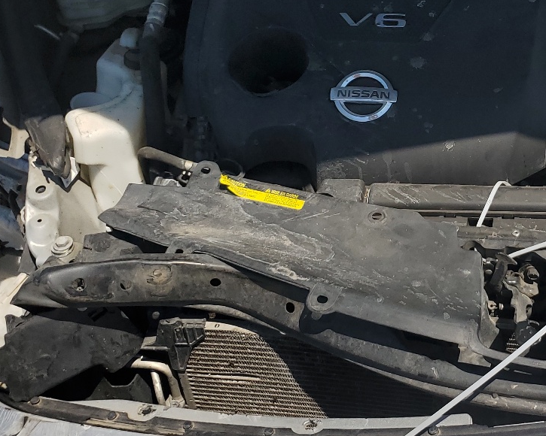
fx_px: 905
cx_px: 498
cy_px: 167
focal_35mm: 56
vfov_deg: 27.1
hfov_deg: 31.9
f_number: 1.5
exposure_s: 1/10000
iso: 50
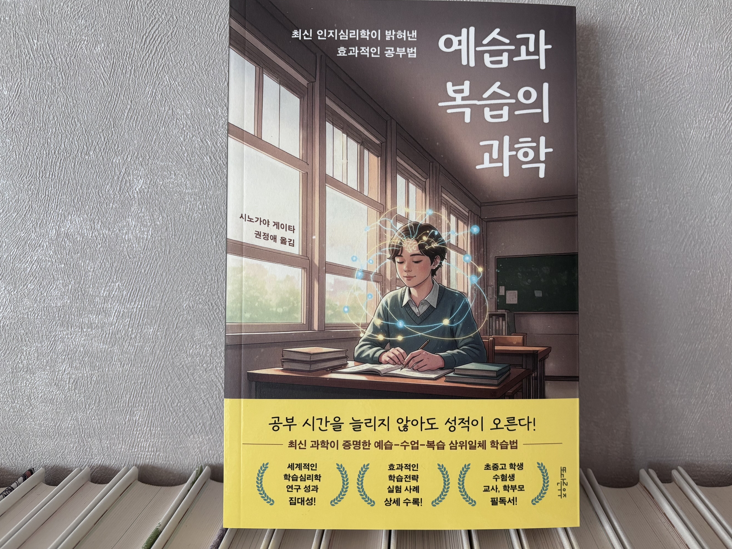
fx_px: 592
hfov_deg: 63.4
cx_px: 392
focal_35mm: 28
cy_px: 258
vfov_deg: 49.7
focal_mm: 5.96
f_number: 1.6
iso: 125
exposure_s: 1/60
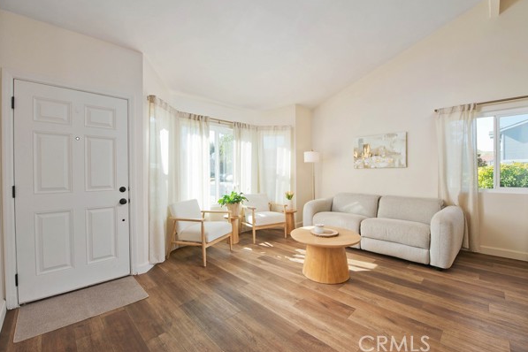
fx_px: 220
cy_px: 168
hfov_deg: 100.4
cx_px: 261
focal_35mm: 15
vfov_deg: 77.3
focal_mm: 14
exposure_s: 1/200
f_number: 5.6
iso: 400
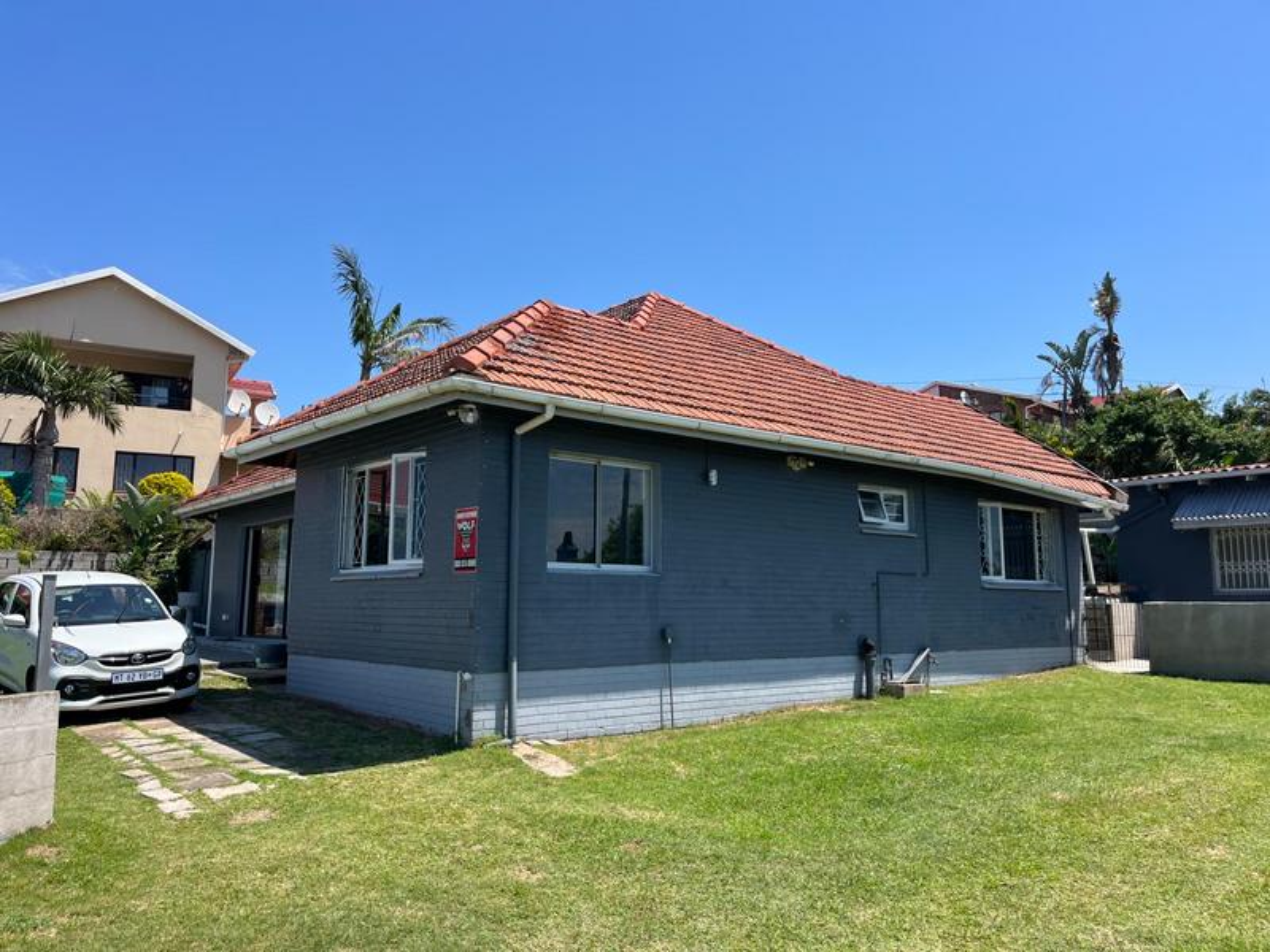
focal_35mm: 26
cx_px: 635
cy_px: 476
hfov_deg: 67.3
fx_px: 954
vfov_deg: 53.1
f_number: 1.6
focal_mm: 5.1
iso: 50
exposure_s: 1/2755
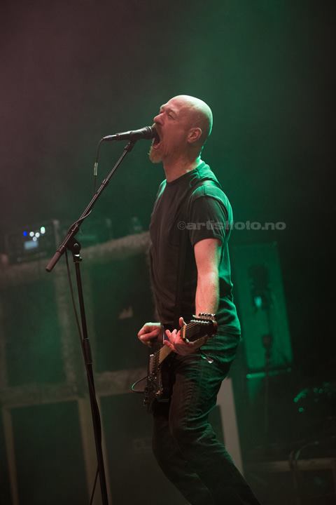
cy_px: 252
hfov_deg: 11.4
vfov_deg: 17.1
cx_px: 168
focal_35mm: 120
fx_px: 1680
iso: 2500
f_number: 2.8
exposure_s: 1/1000
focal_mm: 120
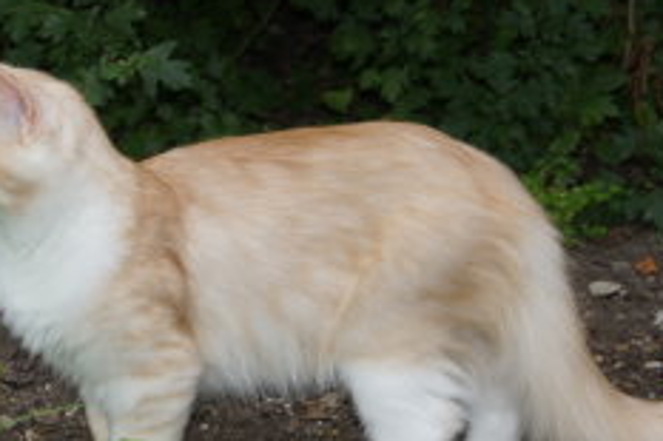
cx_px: 202
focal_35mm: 116
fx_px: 2135
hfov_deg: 17.6
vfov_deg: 11.8
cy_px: 279
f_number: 5.6
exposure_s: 1/80
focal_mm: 40
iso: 100
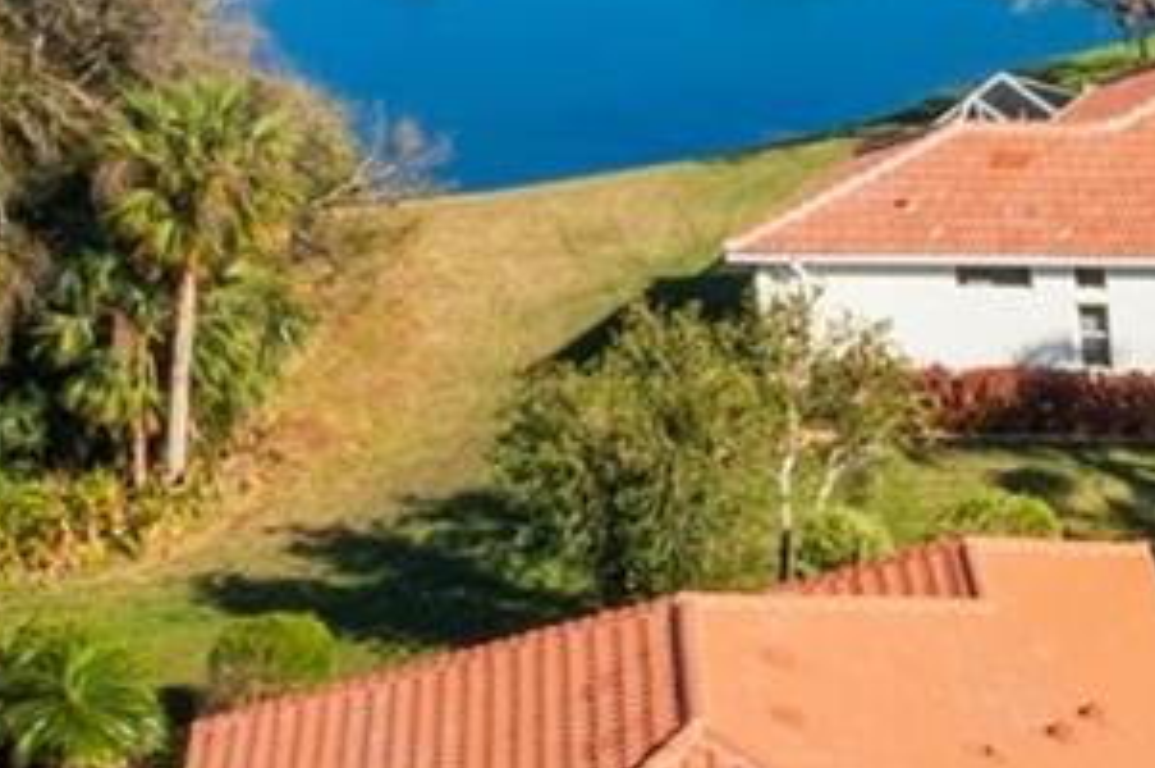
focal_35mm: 149
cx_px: 2153
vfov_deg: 9.2
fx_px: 4775
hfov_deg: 12.5
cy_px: 117
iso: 100
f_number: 9
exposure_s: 1/200
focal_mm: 10.26
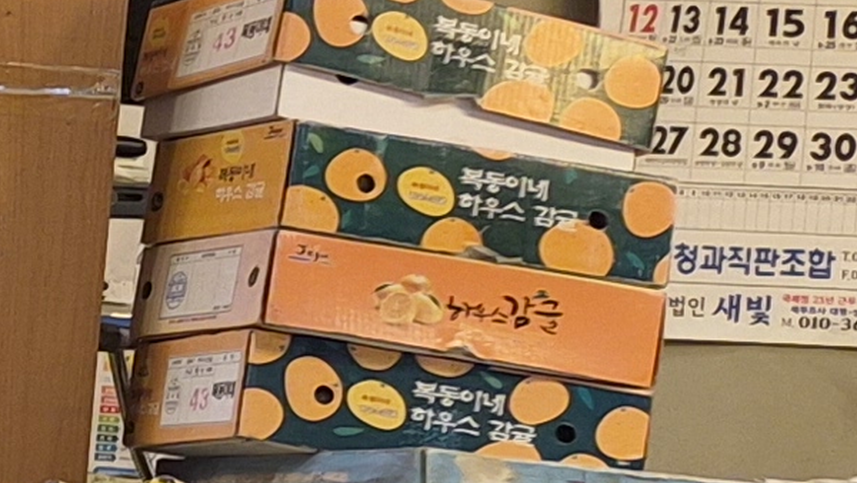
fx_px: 3796
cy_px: 284
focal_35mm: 167
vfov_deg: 7.3
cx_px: -1904
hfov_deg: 9.4
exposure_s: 1/120
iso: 50
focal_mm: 5.4
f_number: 1.8
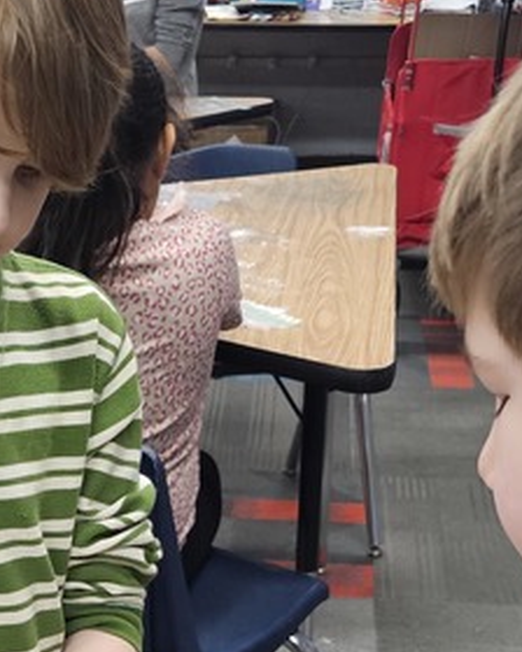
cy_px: 896
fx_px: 1584
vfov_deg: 20.8
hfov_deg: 18.3
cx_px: 28
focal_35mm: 82
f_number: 1.7
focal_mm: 6.3
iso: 400
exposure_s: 1/120
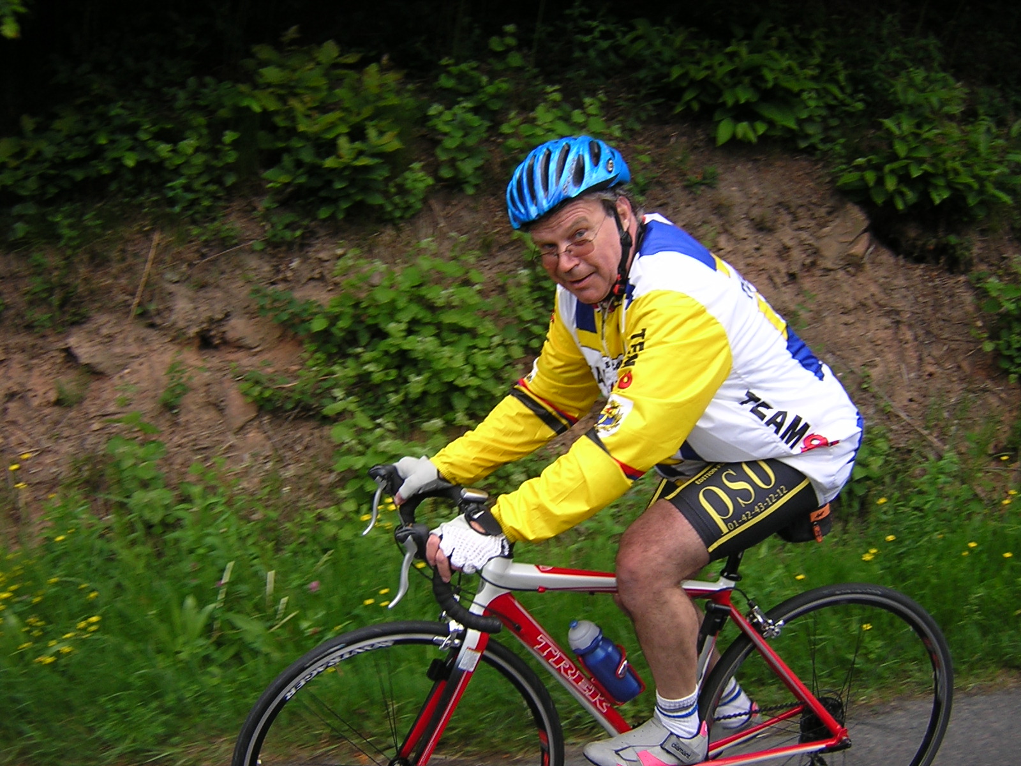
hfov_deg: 51.4
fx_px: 1062
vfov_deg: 39.7
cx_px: 510
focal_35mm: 36
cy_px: 383
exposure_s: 1/232
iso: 100
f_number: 2.6
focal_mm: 4.7
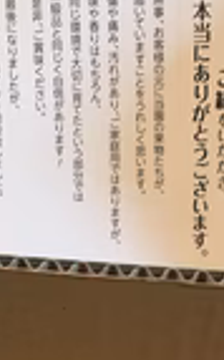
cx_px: 148
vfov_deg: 23.4
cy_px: 483
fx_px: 754
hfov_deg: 16.9
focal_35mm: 77
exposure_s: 1/25
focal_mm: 4.25
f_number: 1.8
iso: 320
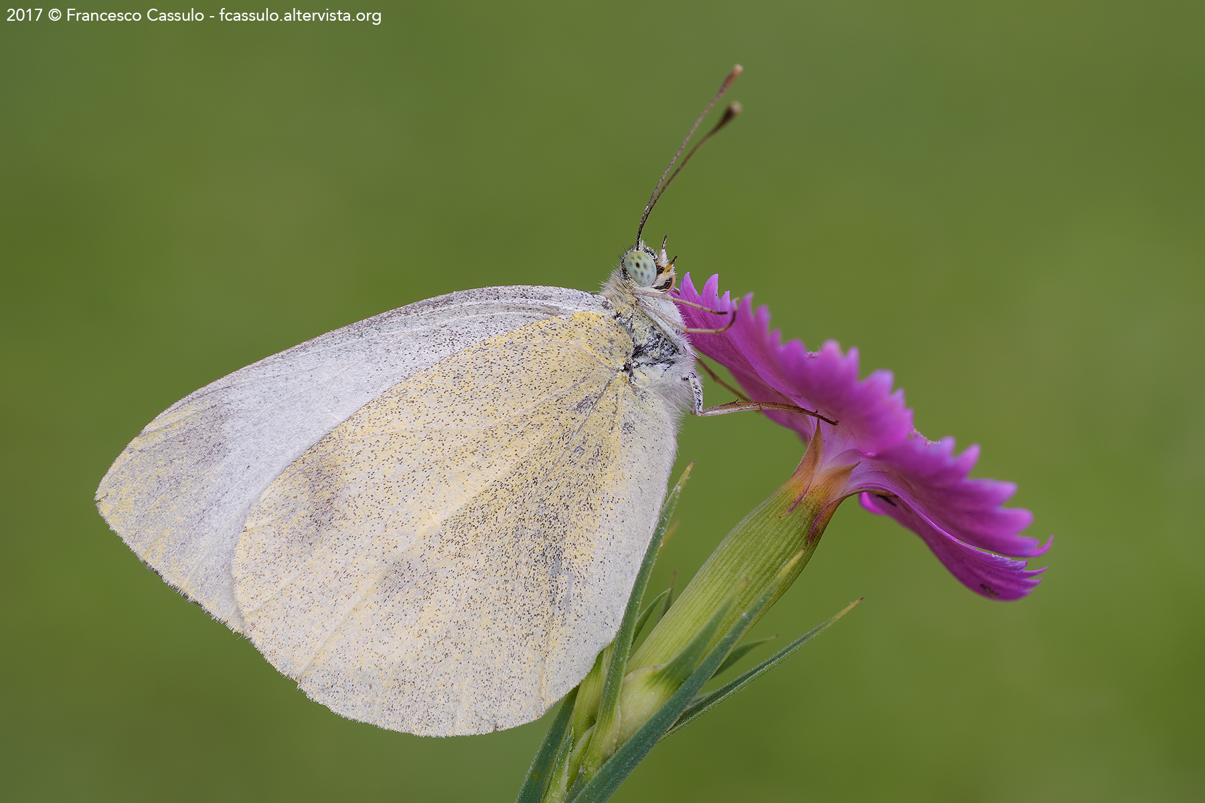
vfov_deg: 15.2
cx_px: 602
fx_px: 3012
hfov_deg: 22.6
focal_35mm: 90
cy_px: 402
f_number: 9
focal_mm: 60
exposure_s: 1/25
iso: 100
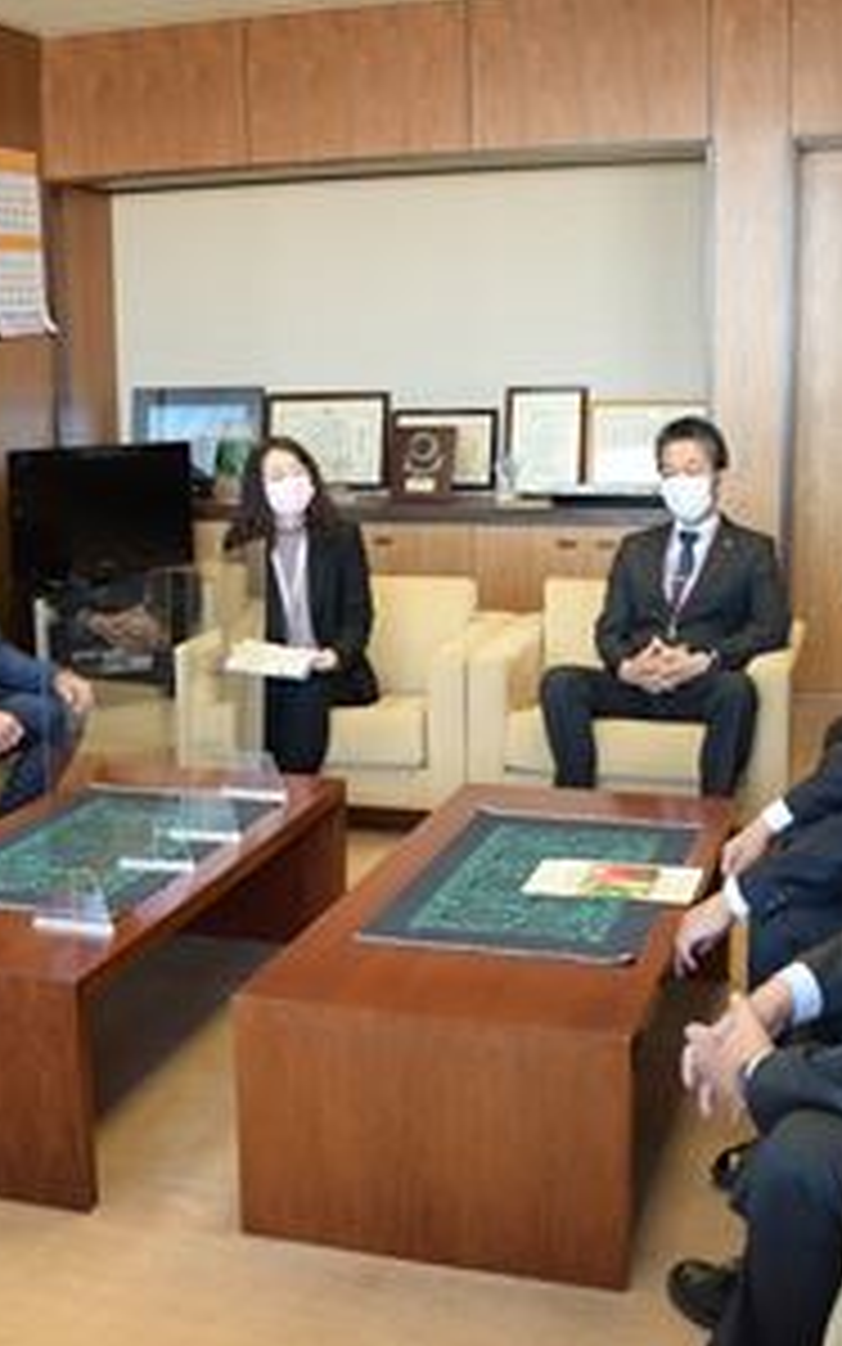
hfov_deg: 27.8
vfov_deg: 43.5
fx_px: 1688
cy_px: 668
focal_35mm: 46
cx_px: 261
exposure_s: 1/100
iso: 640
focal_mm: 18
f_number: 5
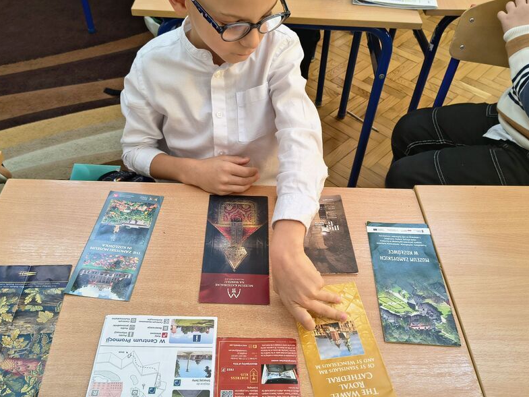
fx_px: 459
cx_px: 250
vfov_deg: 46.8
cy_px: 204
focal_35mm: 30
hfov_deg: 59.9
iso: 260
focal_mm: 5.56
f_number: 1.8
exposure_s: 1/100
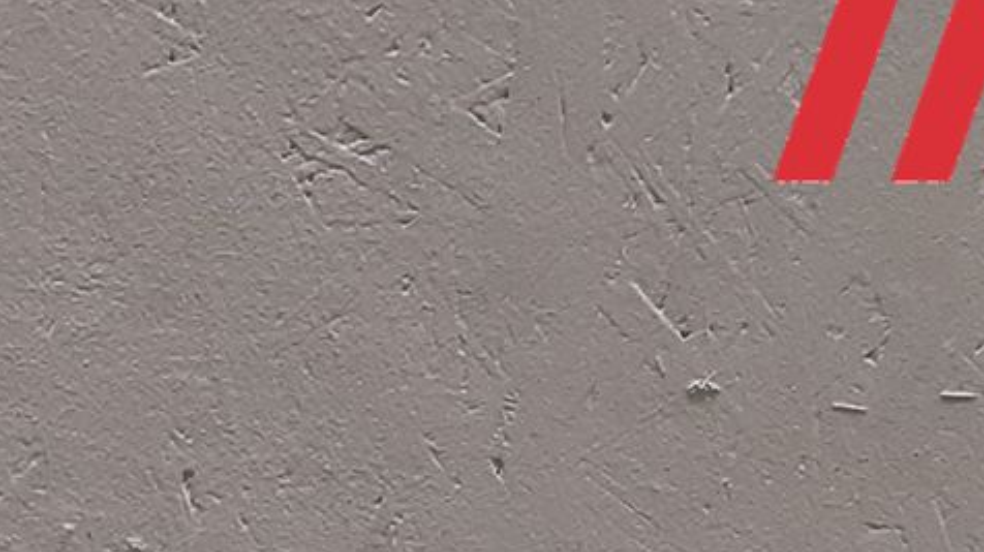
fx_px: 3181
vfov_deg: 8.8
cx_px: -74
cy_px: 1420
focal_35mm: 122
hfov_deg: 17.1
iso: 125
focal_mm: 3.93
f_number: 1.7
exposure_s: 1/50
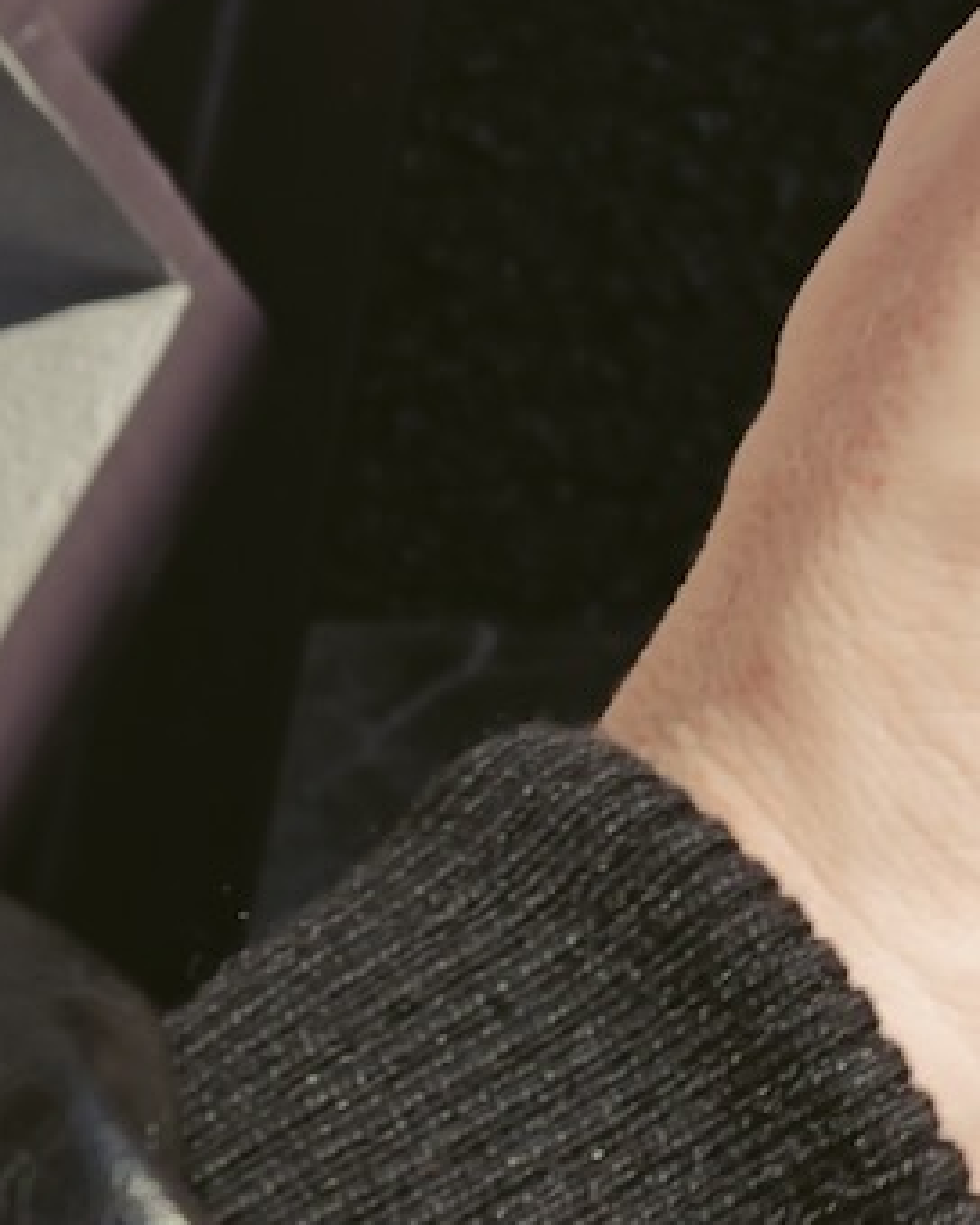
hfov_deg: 9.9
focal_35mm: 138
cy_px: -115
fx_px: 5003
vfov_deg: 13.7
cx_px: 2342
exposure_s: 1/400
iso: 100
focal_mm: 15
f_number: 5.6
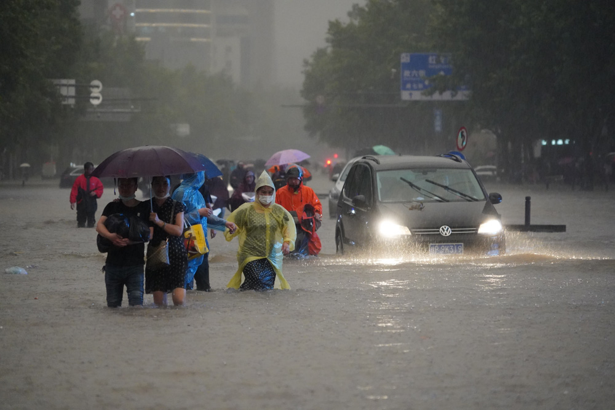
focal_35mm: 240
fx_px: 4100
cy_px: 205
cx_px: 308
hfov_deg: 8.6
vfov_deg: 5.7
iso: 12800
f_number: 6.3
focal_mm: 240
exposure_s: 1/160
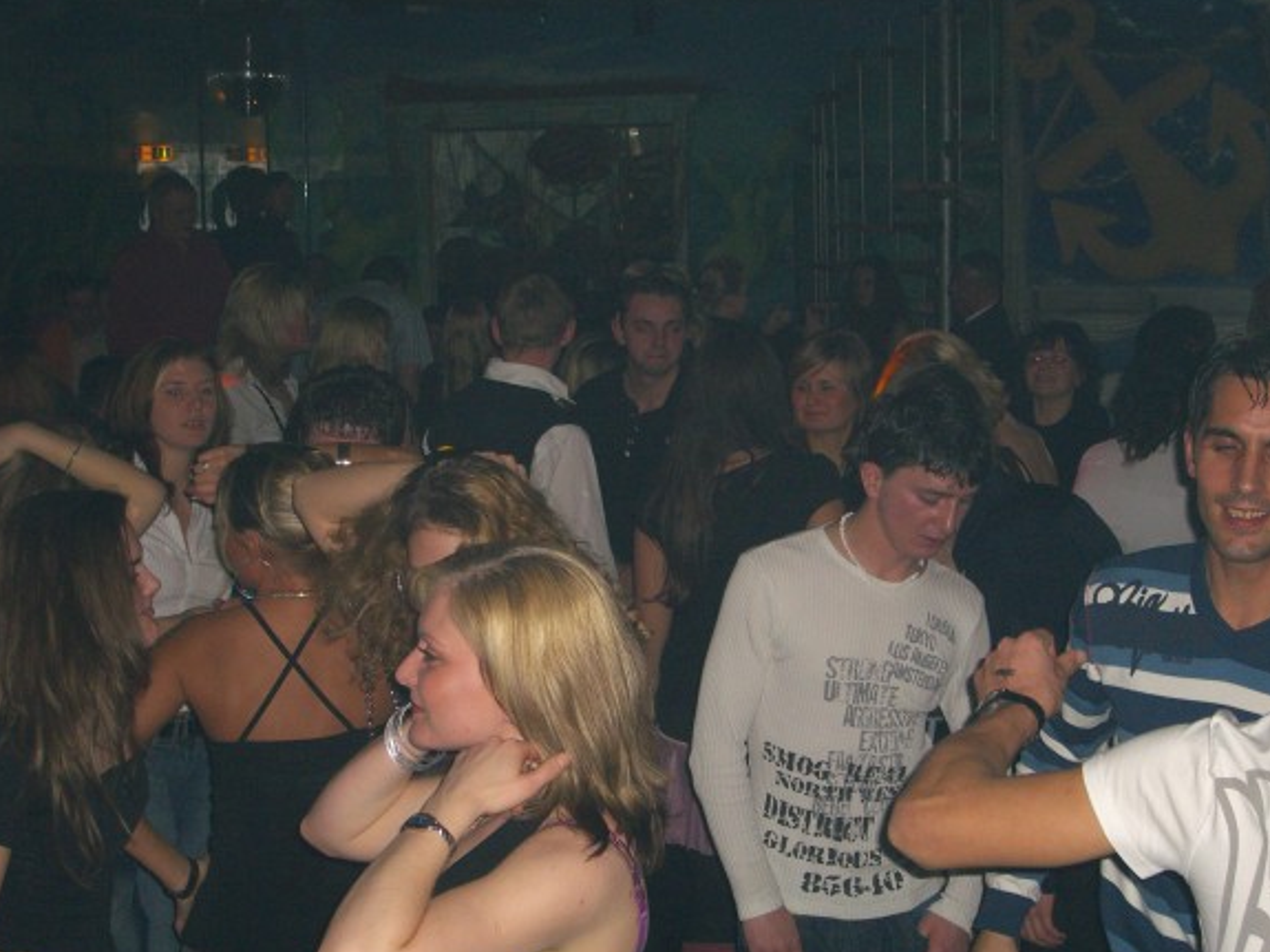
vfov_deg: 20.7
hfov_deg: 27.4
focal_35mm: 71
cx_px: 638
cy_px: 482
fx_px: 2604
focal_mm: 14.2
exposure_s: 1/60
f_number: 4
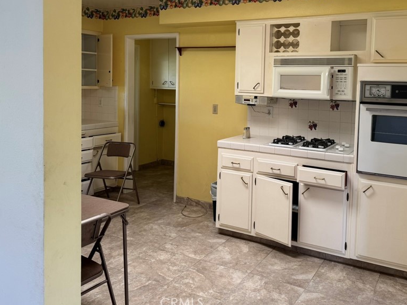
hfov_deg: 56.4
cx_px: 243
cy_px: 107
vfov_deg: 43.7
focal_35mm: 32
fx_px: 376
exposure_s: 1/121
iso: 125
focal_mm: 6.76
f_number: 1.78
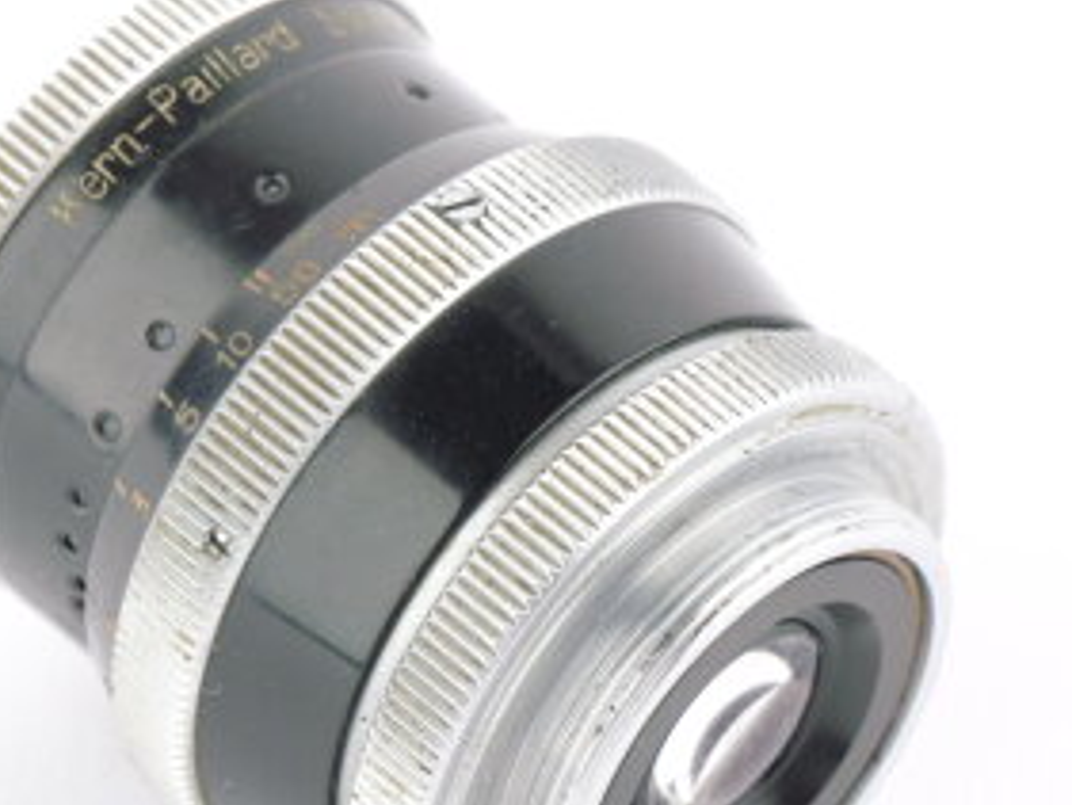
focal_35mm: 465
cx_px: 698
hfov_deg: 4.3
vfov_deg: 3.2
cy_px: 568
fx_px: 14406
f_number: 13
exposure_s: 1/250
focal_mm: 109
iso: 160
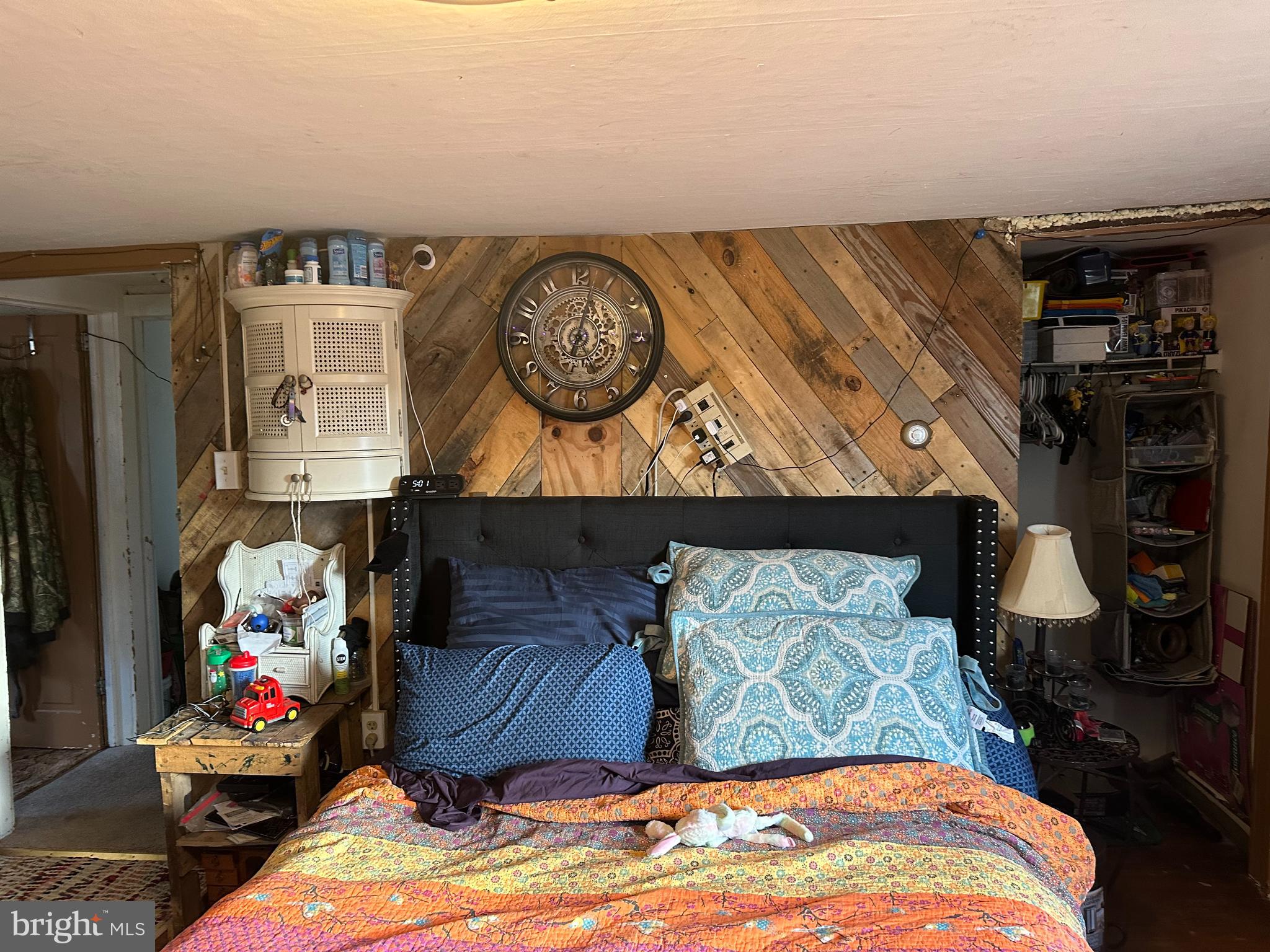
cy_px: 476
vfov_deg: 56.8
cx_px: 635
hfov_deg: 71.6
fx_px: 881
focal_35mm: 24
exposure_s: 1/60
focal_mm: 6.86
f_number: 1.78
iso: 320
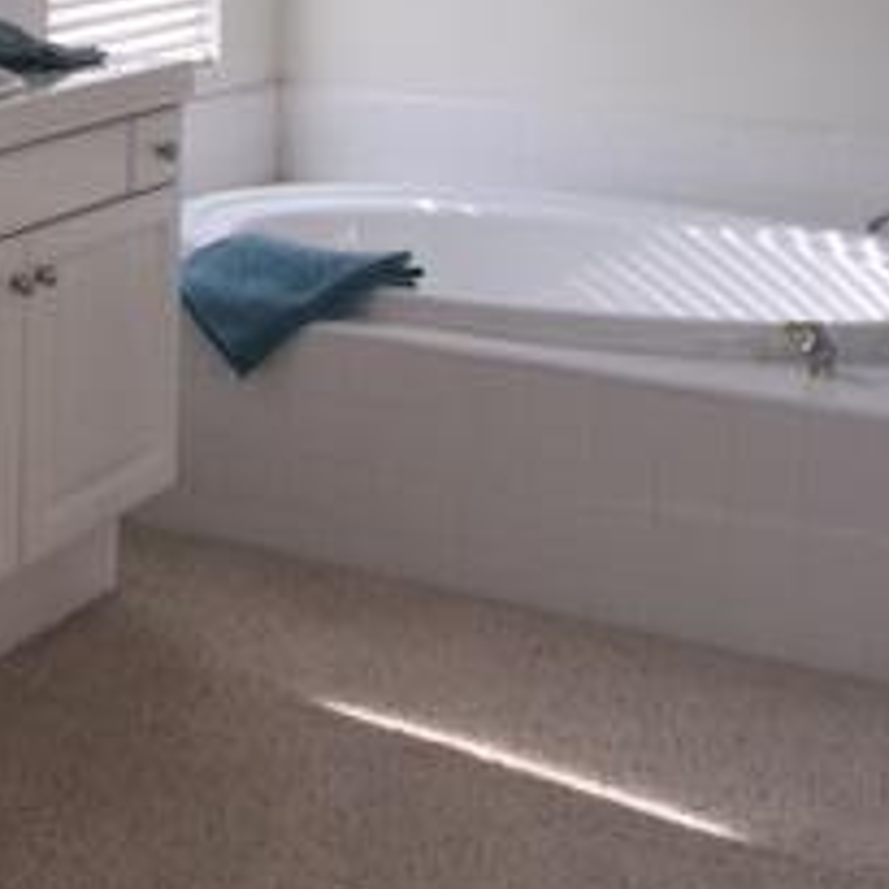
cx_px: -13
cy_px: 43
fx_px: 2324
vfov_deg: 21.1
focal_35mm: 80
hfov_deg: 20.9
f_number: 2.2
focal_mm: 4.15
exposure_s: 1/120
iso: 32
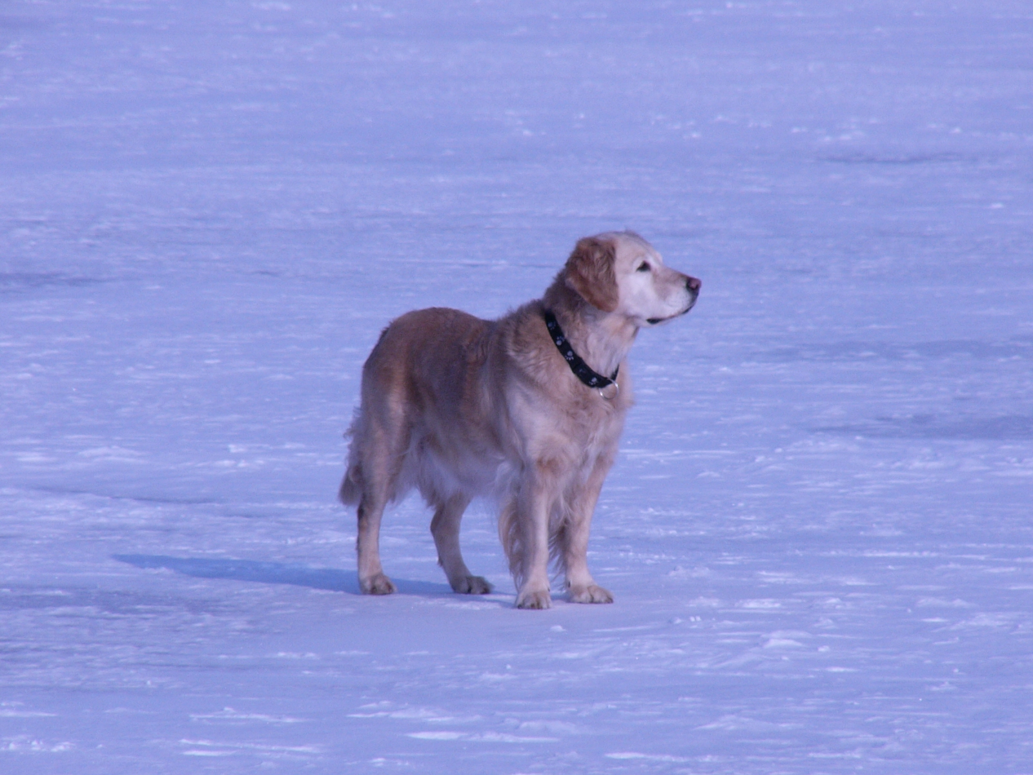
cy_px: 388
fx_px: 12534
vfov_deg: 3.5
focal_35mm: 420
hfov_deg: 4.7
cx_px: 516
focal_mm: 55.2
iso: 50
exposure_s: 1/800
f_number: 6.5
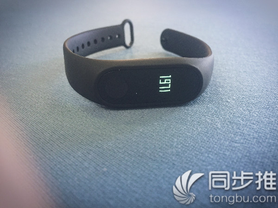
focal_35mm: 29
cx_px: 139
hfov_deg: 61.7
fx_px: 233
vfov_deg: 48.2
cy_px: 104
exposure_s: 1/33
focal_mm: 4.15
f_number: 2.2
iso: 160
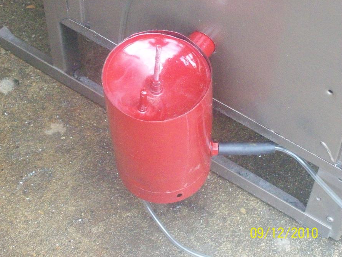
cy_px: 128
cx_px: 170
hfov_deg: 22.3
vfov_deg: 16.8
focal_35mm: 88
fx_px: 870
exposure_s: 1/223
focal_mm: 14.3
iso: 597
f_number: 4.3
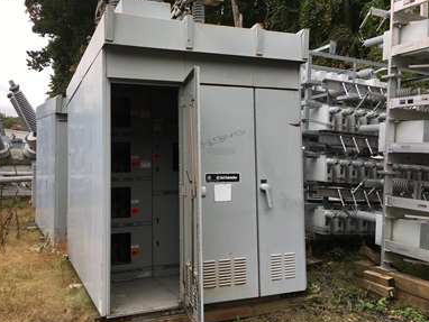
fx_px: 422
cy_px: 145
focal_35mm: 34
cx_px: 188
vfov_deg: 41.8
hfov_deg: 53.8
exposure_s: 1/175
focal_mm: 4.15
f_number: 2.2
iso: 25
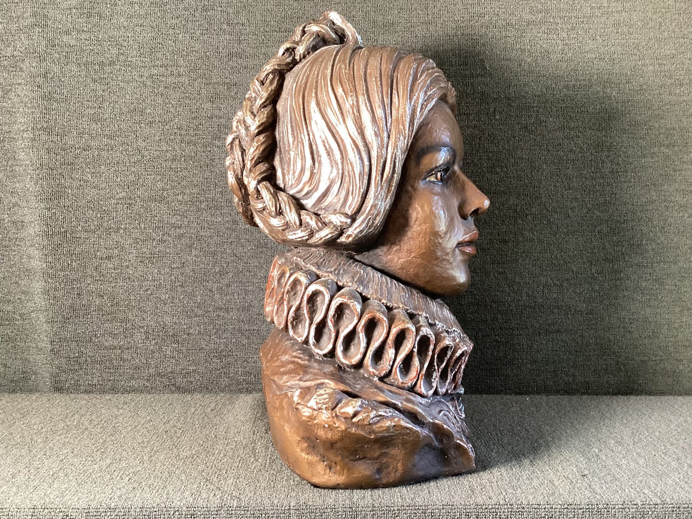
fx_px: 620
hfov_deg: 58.3
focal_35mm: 31
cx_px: 346
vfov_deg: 45.4
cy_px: 260
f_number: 2.4
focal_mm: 3.3
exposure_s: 1/60
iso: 200
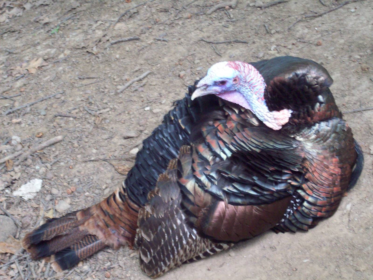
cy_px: 140
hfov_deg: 21.3
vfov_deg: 16.1
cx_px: 186
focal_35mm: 92
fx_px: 991
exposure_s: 1/29.7
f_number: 4.7
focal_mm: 15.3
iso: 160
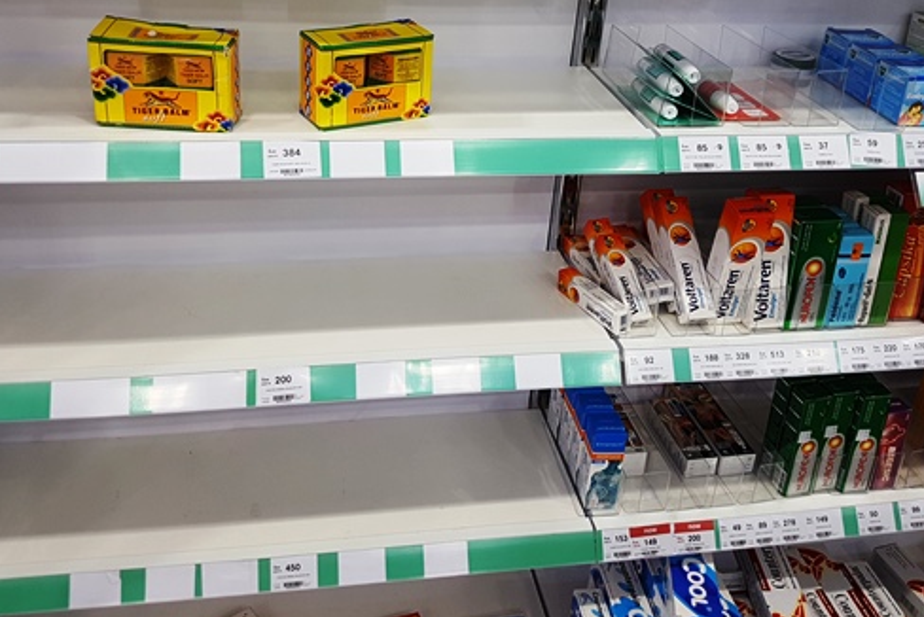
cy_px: 174
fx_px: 925
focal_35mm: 36
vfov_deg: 36.3
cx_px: 449
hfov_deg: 53.1
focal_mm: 4.2
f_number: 1.7
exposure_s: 1/50
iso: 50
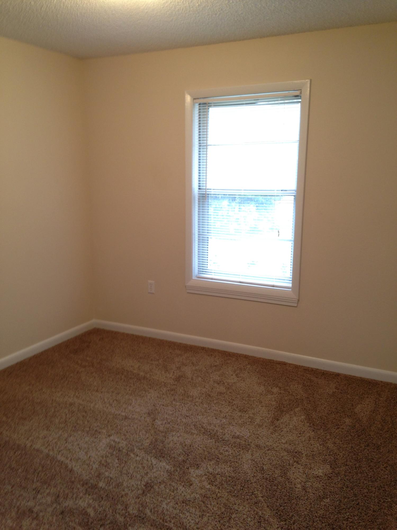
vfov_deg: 55.4
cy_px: 265
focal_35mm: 33
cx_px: 198
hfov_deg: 42.9
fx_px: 505
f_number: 2.4
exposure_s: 1/20
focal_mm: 4.12
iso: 64
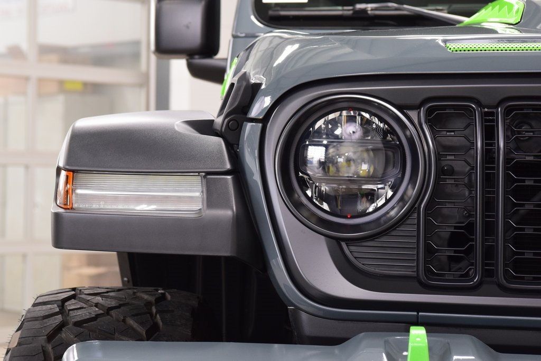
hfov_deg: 19.5
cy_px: 180
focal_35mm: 105
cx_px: 270
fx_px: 1578
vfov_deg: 13.0
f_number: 6.3
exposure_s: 1/30
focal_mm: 70
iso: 1600
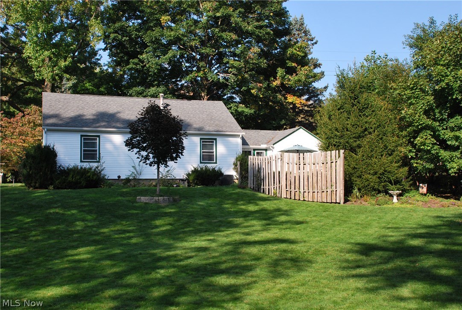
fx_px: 540
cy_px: 155
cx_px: 231
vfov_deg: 32.0
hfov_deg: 46.3
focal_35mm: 42
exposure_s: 1/320
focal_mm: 28
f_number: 10
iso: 400
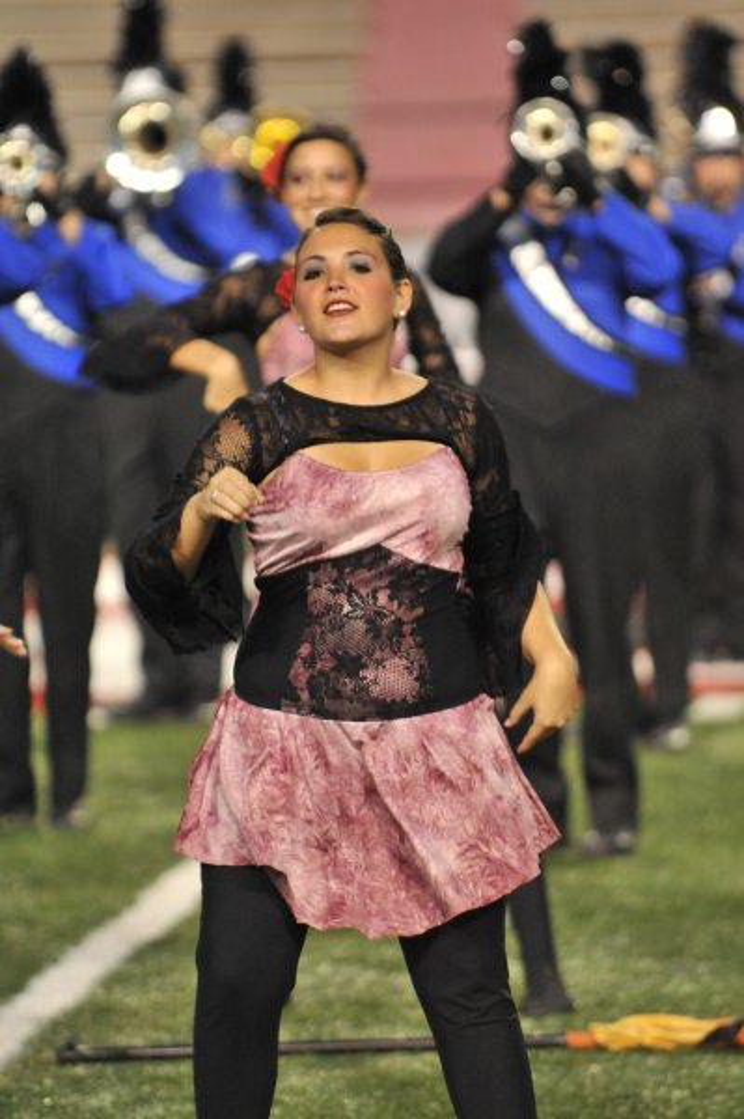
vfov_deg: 6.9
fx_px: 9315
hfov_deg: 4.6
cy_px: 560
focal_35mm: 300
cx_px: 372
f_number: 2.8
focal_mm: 200
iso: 1600
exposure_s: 1/500
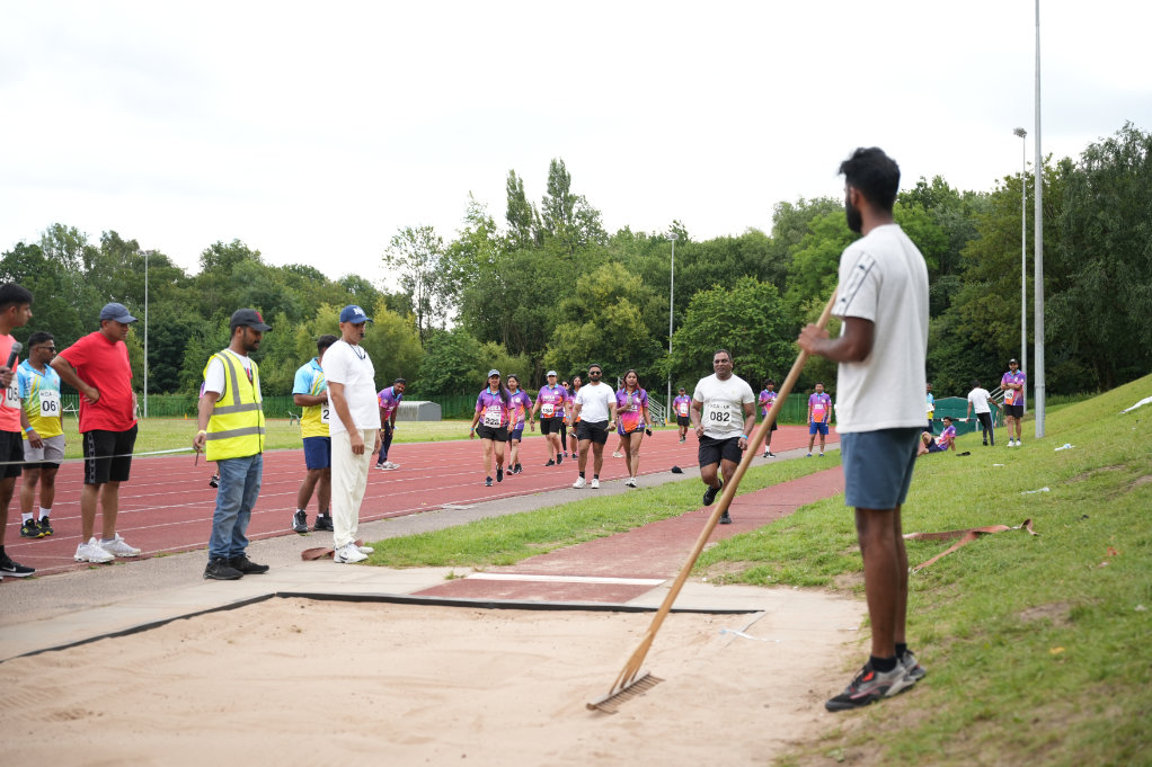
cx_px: 576
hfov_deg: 41.6
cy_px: 384
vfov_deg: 28.4
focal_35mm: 47
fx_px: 1516
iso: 250
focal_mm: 47.4
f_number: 2.8
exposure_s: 1/1250
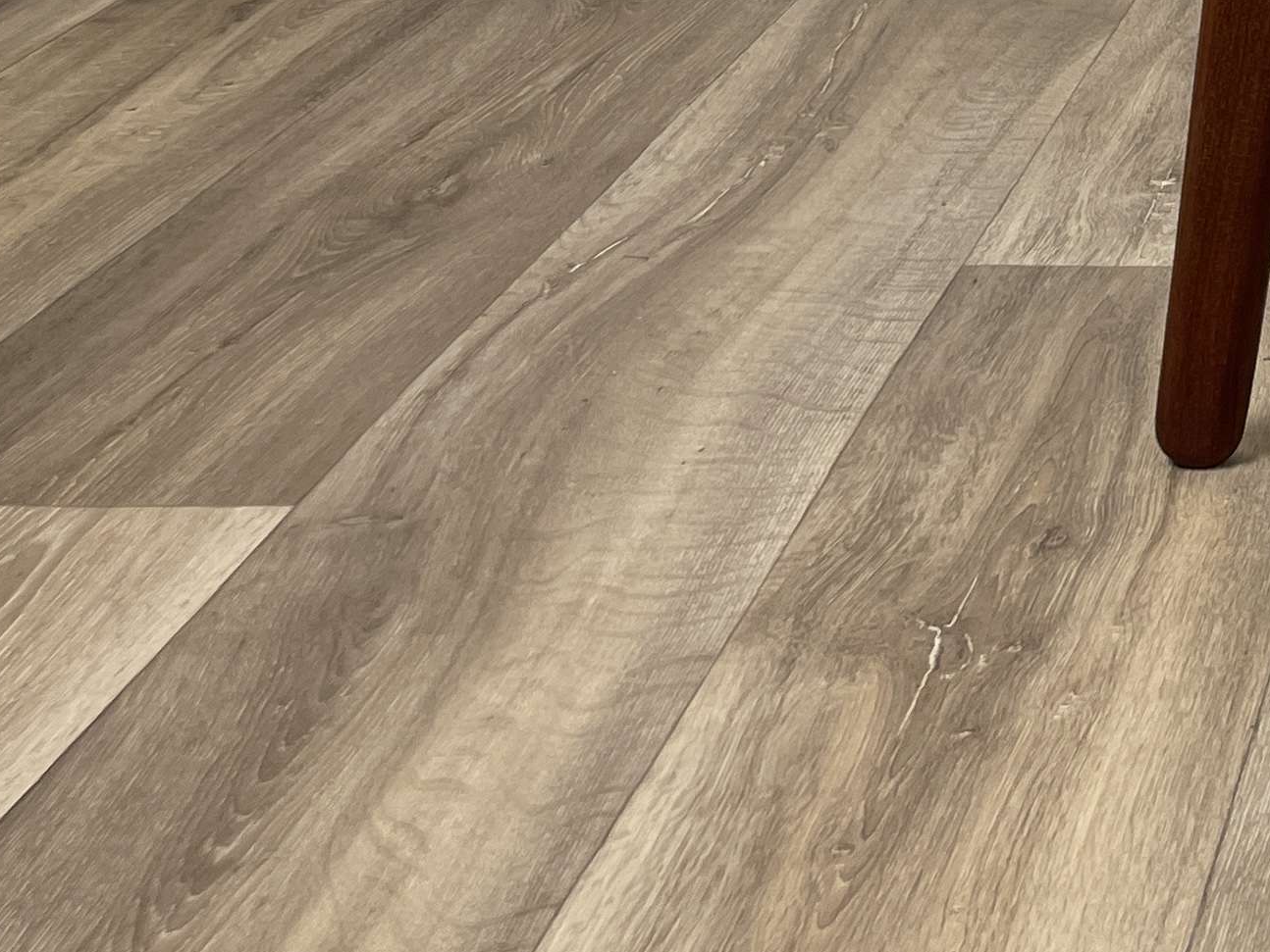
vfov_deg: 16.7
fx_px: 2972
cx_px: 1731
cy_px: -437
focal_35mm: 81
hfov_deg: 21.4
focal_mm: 4.2
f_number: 1.6
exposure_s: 1/100
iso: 32
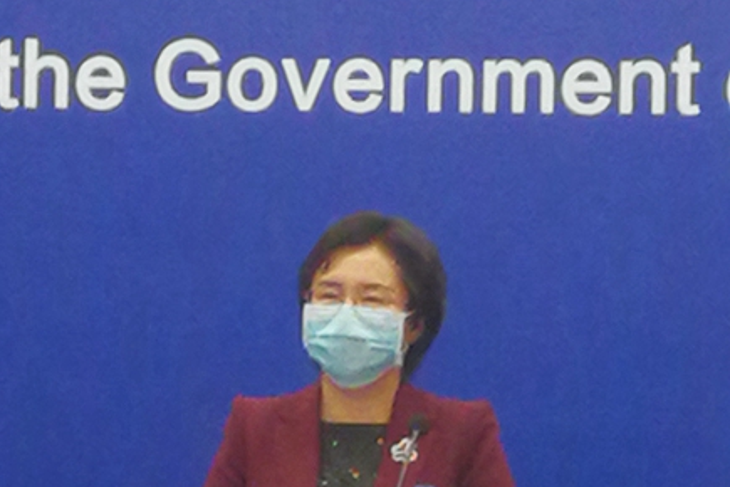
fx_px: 6346
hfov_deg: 6.6
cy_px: 291
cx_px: 354
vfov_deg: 4.4
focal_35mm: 313
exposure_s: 1/50
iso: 200
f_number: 2.2
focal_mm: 3.95
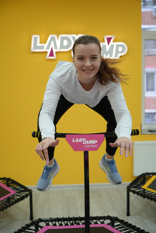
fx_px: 331
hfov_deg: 26.5
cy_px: 116
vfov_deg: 38.9
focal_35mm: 51
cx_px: 78
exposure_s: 1/160
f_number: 4
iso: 500
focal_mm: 51
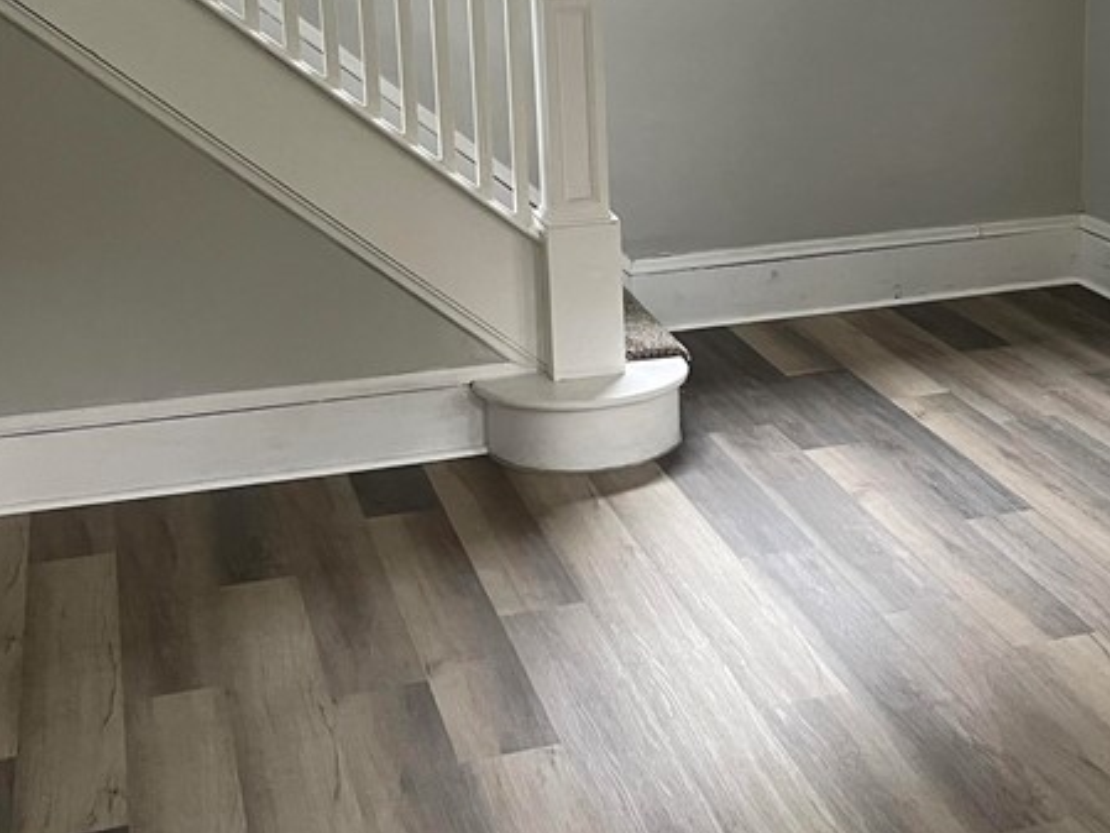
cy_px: 260
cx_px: 813
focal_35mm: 57
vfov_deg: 25.5
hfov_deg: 33.2
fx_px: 1828
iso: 400
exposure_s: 1/60
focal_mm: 5.1
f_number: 1.6
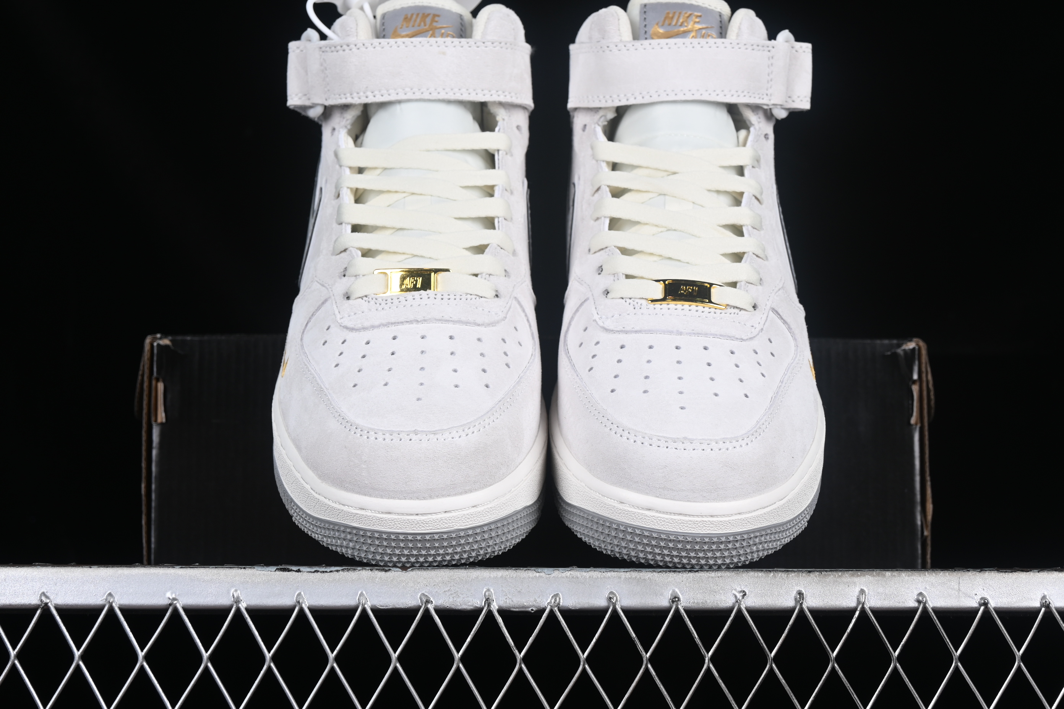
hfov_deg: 27.0
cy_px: 354
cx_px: 532
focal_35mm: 75
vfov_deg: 18.2
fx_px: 2216
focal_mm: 50
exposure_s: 1/80
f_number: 8
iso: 160
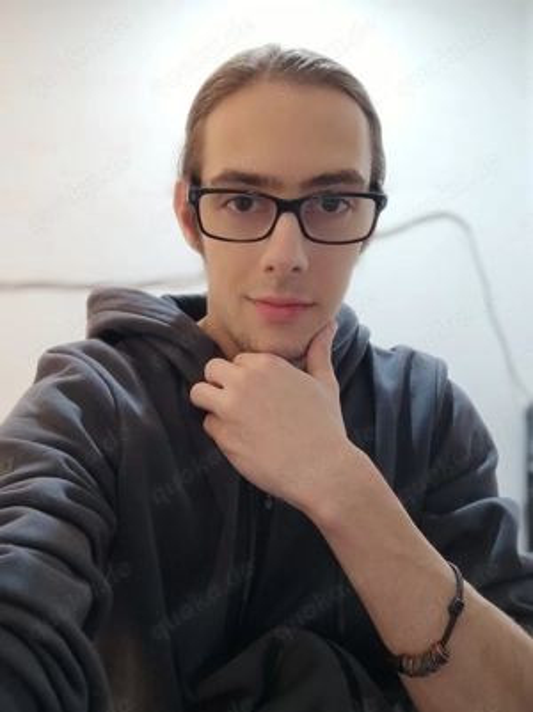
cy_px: 356
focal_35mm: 16
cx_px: 266
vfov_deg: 94.5
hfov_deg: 78.0
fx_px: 329
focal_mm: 3.14
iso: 237
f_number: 2.2
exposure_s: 1/20
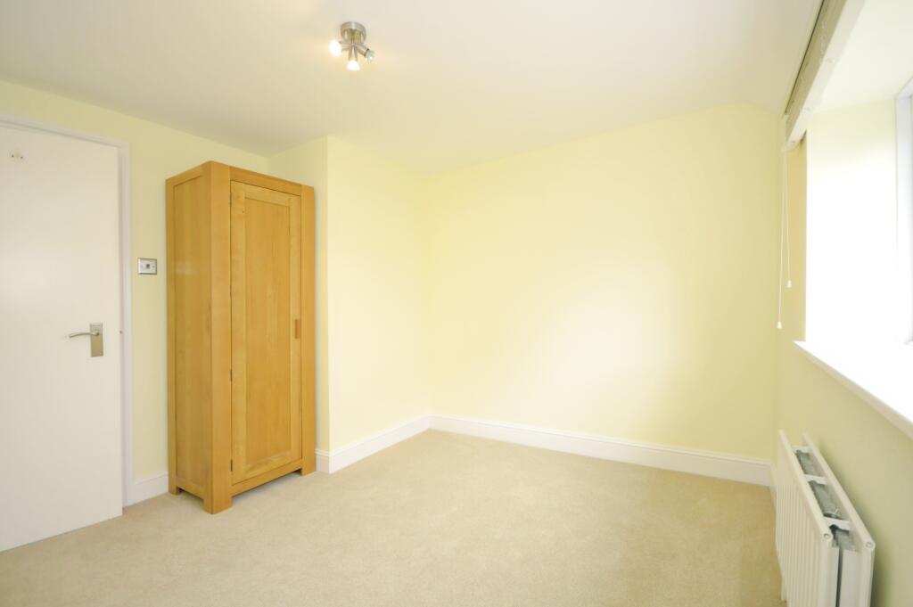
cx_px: 456
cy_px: 304
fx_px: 380
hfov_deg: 100.4
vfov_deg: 77.2
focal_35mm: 15
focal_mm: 10
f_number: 6.3
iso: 800
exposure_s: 1/60
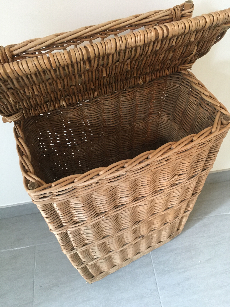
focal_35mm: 29
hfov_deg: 48.2
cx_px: 115
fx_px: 257
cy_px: 154
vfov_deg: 61.7
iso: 200
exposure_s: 1/20
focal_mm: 4.15
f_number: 2.2
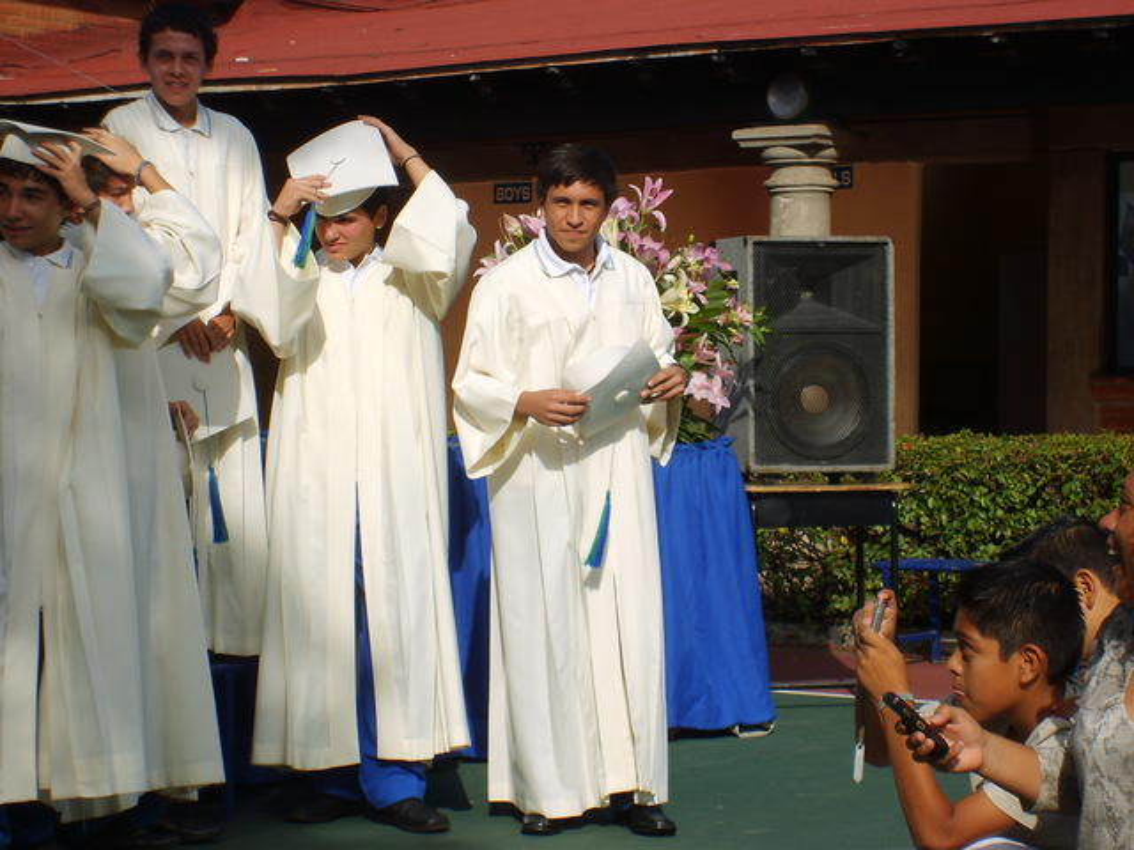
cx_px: 567
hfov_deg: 18.7
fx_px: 3440
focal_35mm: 105
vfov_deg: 14.1
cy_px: 425
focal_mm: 17.4
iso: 50
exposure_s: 1/750
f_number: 4.9
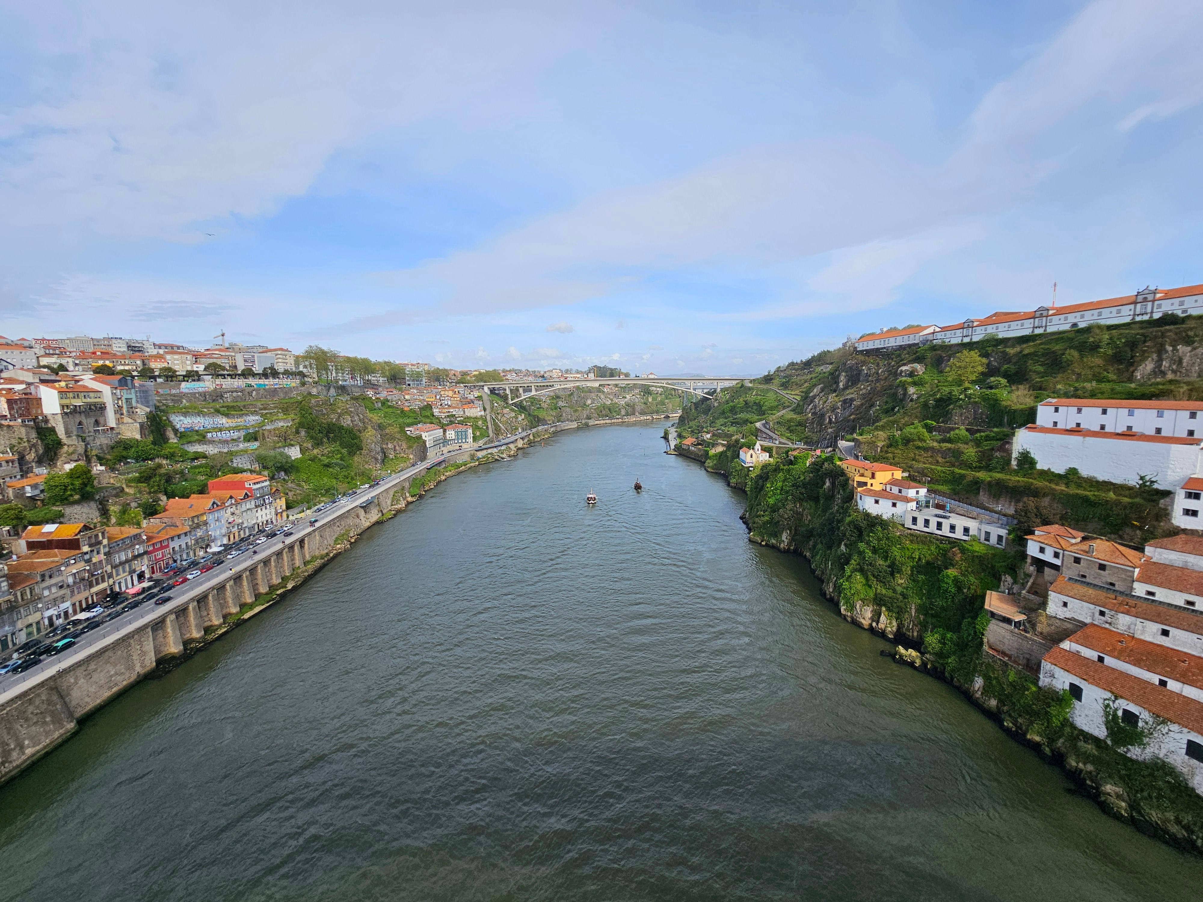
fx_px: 452
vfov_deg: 89.9
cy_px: 451
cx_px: 602
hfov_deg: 106.2
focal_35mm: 13
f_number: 2.2
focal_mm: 2.2
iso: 50
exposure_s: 1/2000
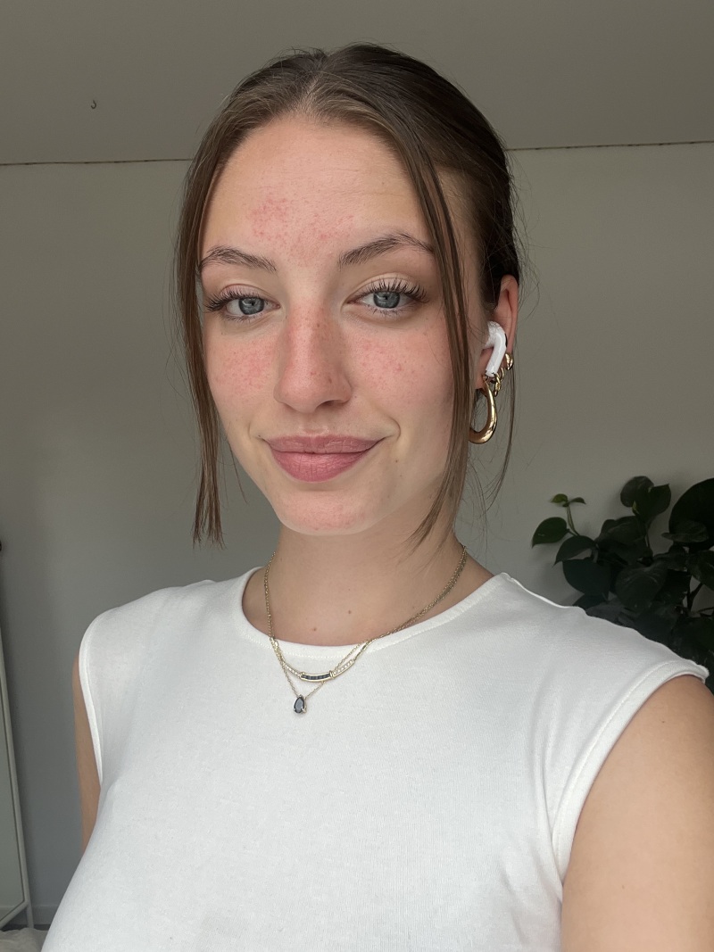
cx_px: 357
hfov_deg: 46.8
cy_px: 476
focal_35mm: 30
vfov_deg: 60.0
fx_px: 825
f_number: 2.2
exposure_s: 1/121
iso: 25
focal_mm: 2.71
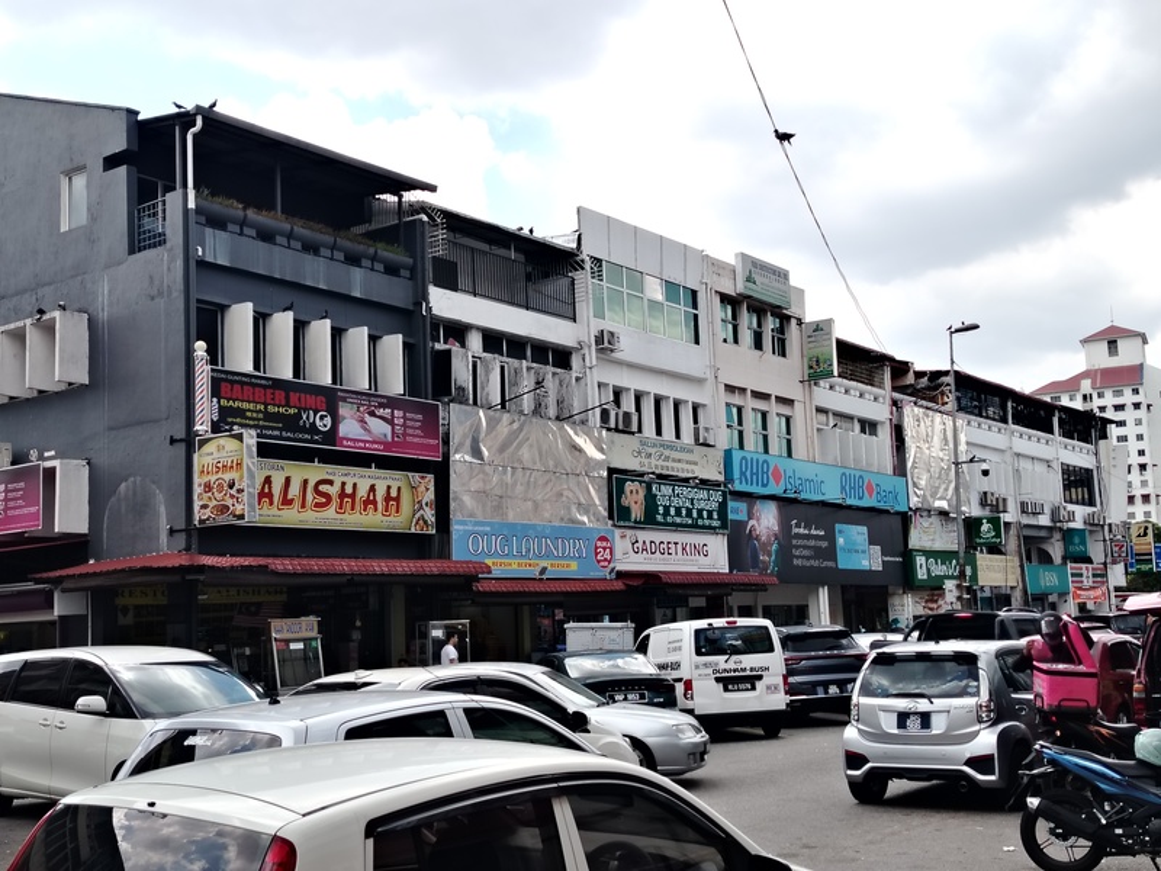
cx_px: 580
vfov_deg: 34.3
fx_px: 1409
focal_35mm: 42
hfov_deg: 44.8
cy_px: 436
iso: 182
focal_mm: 5.25
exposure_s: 1/900
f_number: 1.75
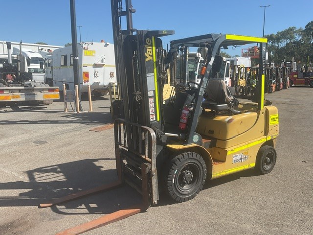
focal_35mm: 29
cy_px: 118
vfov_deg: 48.2
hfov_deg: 61.7
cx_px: 156
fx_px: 262
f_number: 1.8
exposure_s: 1/1534
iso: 16
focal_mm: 3
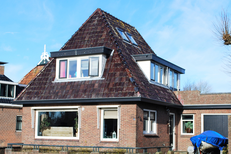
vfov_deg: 28.2
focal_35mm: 48
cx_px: 116
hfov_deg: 41.1
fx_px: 308
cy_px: 77
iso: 100
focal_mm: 32
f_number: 8
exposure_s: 1/250
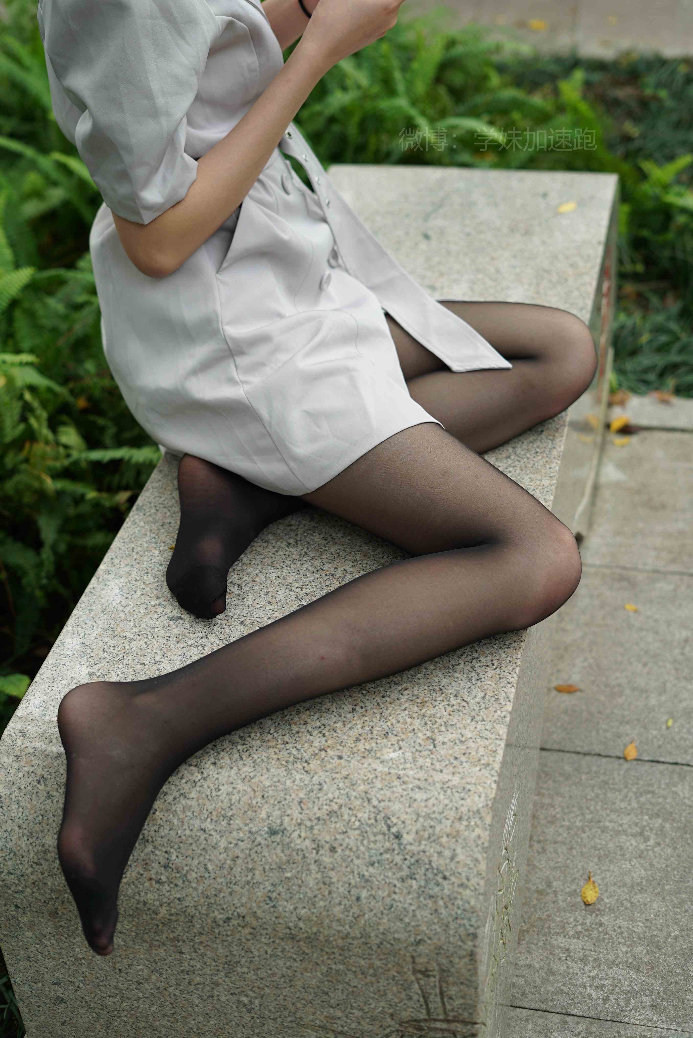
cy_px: 519
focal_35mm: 50
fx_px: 1442
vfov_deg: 39.6
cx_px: 346
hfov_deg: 27.0
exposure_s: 1/200
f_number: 3.2
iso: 100
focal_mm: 50
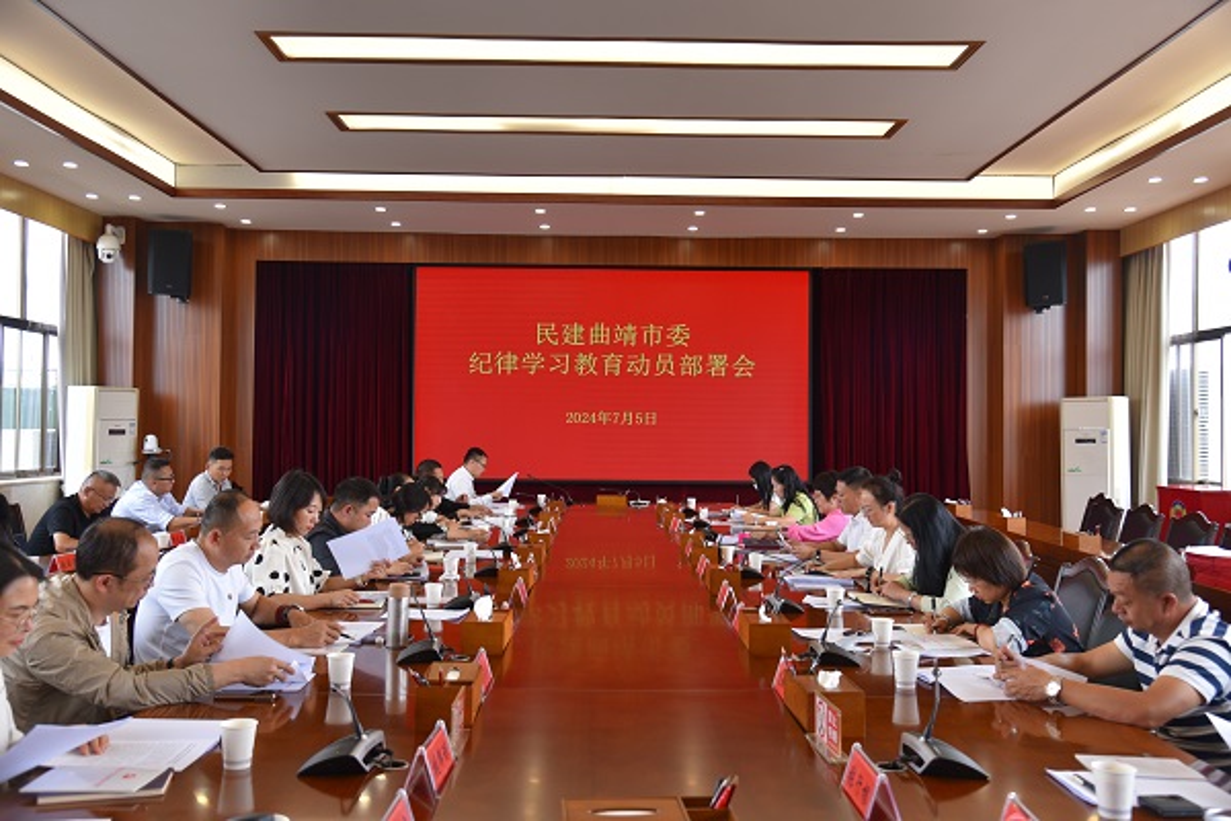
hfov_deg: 58.7
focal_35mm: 32
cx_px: 616
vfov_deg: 41.1
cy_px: 410
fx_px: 1094
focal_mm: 32
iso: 400
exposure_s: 1/100
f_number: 5
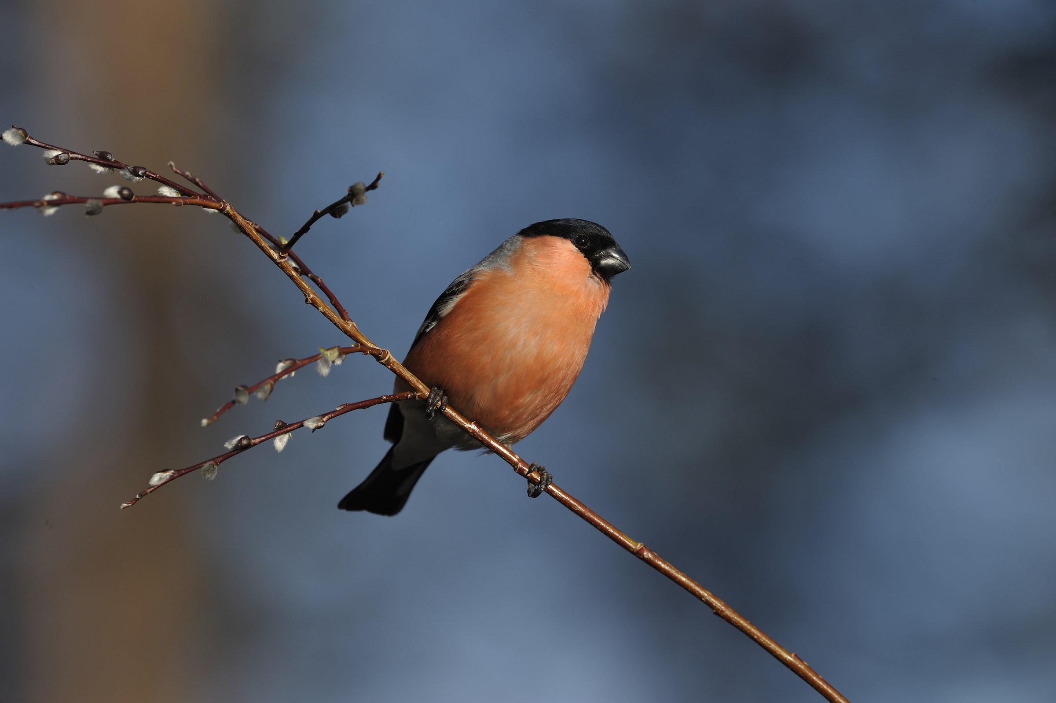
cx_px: 528
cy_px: 352
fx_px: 17585
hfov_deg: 3.4
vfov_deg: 2.3
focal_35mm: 600
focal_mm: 600
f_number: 8
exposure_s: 1/400
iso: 200
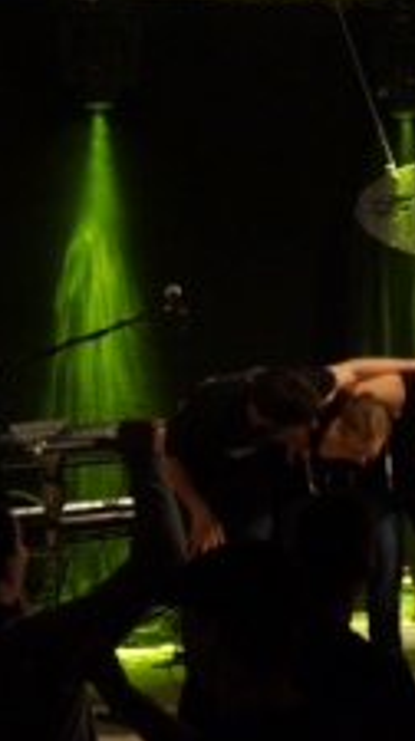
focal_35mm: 94
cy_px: 293
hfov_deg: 12.2
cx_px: 626
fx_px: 1845
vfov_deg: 22.7
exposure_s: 1/80
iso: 3200
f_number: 4.5
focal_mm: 30
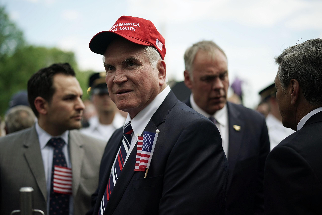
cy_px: 108
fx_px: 447
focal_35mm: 50
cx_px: 161
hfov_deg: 39.6
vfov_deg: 27.0
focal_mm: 50
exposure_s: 1/8000
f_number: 1.4
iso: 200
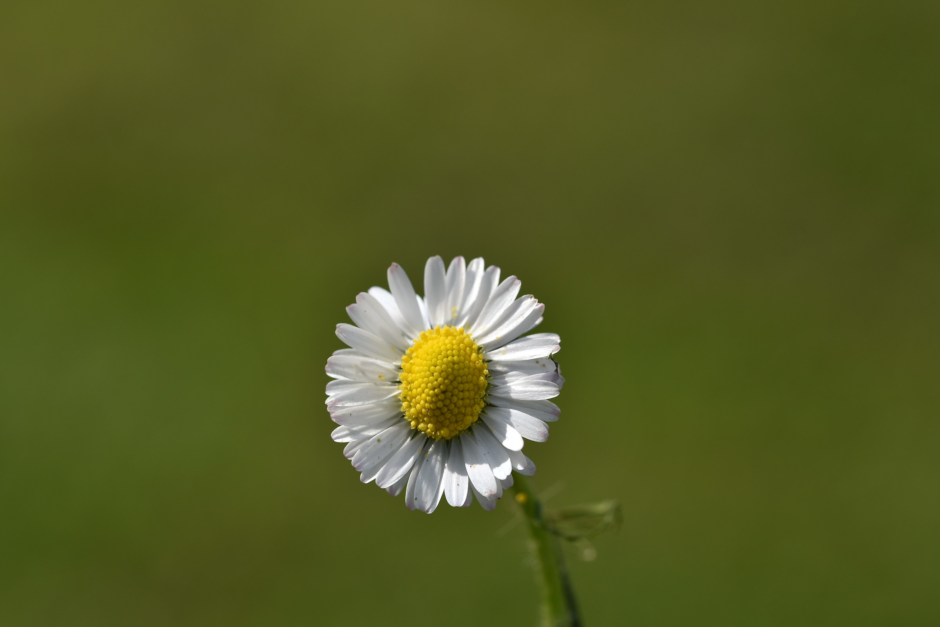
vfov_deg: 13.1
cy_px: 314
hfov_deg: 19.4
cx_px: 470
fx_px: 2743
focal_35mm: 105
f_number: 13
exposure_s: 1/500
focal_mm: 105
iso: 160
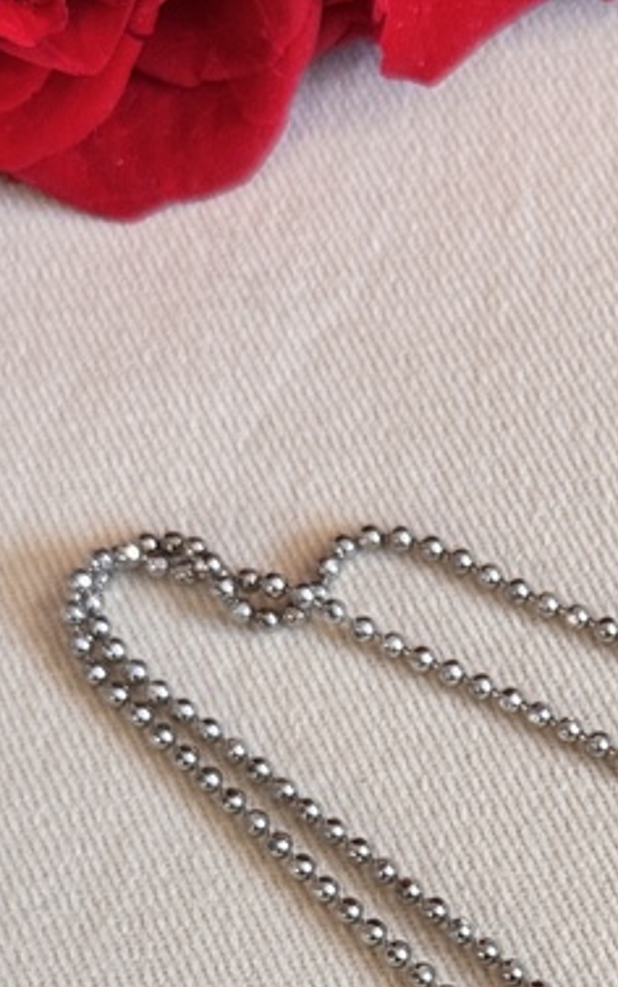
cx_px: 964
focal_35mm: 136
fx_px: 3661
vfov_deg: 15.2
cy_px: 919
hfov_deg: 9.4
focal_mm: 6.76
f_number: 1.78
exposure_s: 1/50
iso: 64
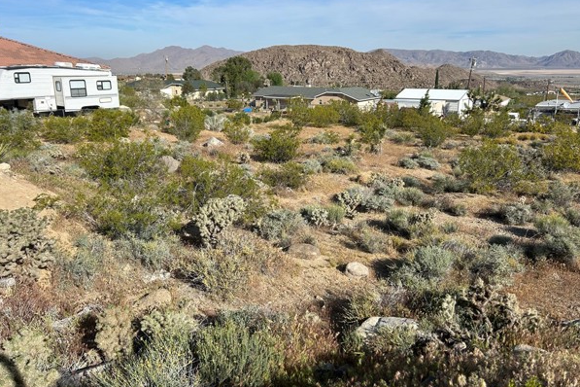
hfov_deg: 63.6
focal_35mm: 29
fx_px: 467
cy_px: 193
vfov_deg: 45.0
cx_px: 305
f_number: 1.5
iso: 50
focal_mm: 5.7
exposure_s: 1/5076
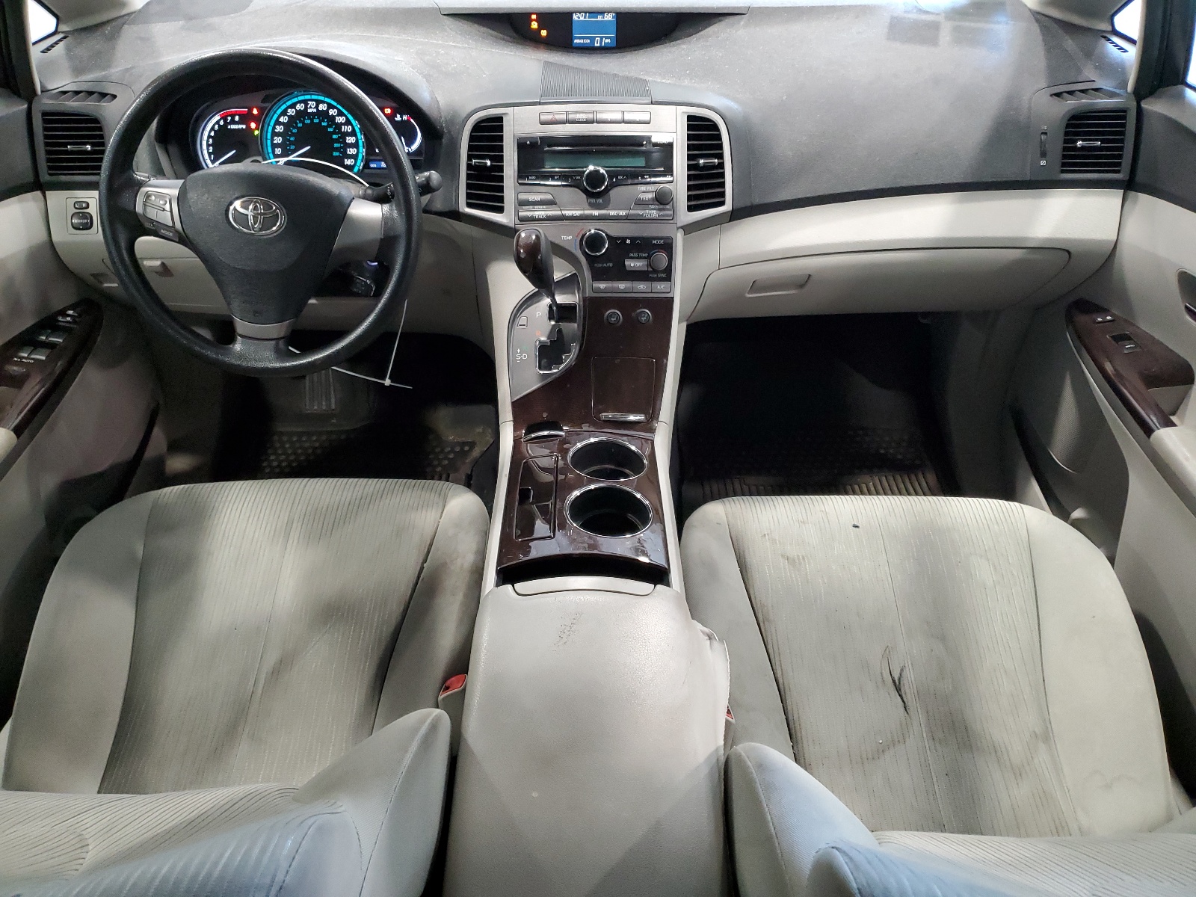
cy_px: 448
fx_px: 898
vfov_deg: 53.1
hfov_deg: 67.3
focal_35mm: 26
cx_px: 598
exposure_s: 1/24
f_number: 1.5
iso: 334
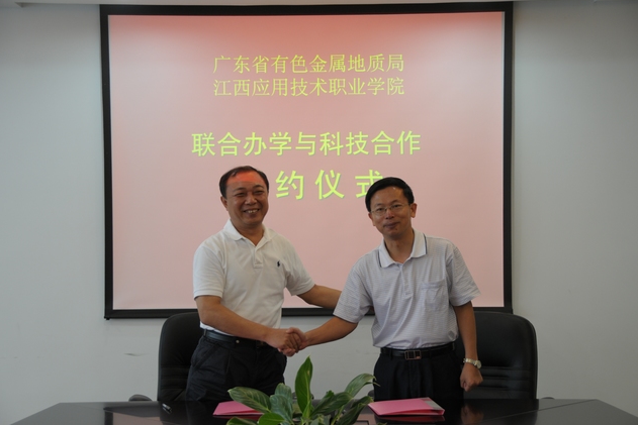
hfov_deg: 26.6
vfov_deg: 18.0
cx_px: 322
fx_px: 1347
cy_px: 211
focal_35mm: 76
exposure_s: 1/30
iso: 320
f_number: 4.8
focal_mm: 50
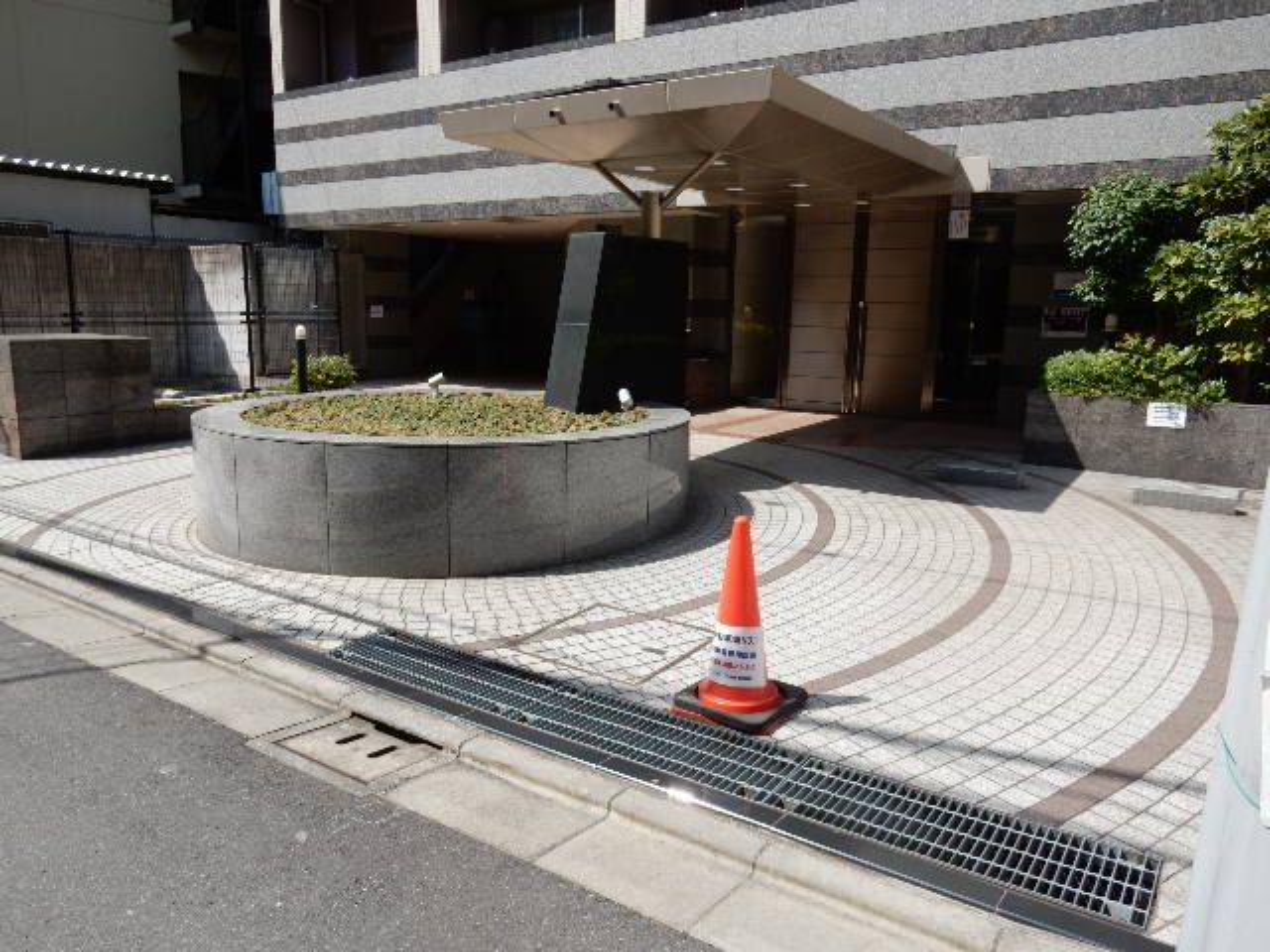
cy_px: 476
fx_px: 917
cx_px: 635
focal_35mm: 25
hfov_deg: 69.4
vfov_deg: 54.9
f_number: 3.7
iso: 125
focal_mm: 4.5
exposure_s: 1/800
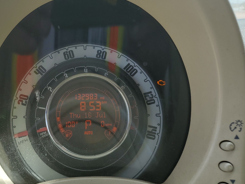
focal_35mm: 36
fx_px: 255
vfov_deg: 39.7
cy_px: 91
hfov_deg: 50.3
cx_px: 79
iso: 50
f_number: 1.5
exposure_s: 1/1111
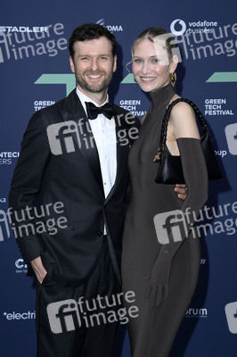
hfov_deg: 21.9
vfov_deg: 32.4
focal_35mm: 62
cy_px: 178
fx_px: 613
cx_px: 118
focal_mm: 62
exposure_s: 1/250
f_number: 6.3
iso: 640
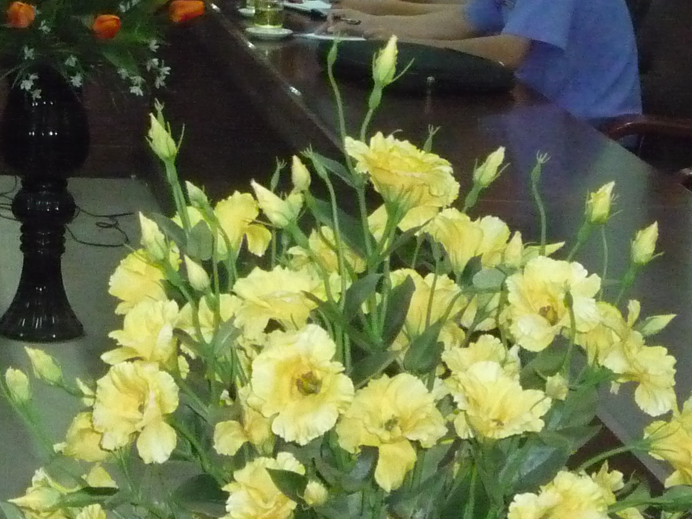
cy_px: -95
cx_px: -66
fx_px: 3039
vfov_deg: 9.6
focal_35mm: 152
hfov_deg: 12.8
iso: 1000
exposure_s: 1/40
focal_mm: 9.5
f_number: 5.2
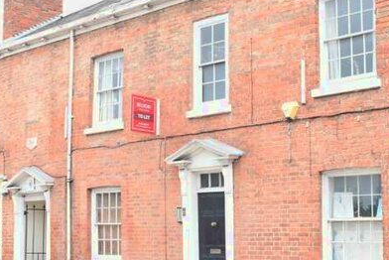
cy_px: 158
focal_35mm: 67
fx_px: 723
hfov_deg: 30.0
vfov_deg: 20.3
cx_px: 162
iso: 125
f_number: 7.1
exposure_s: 1/60
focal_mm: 25
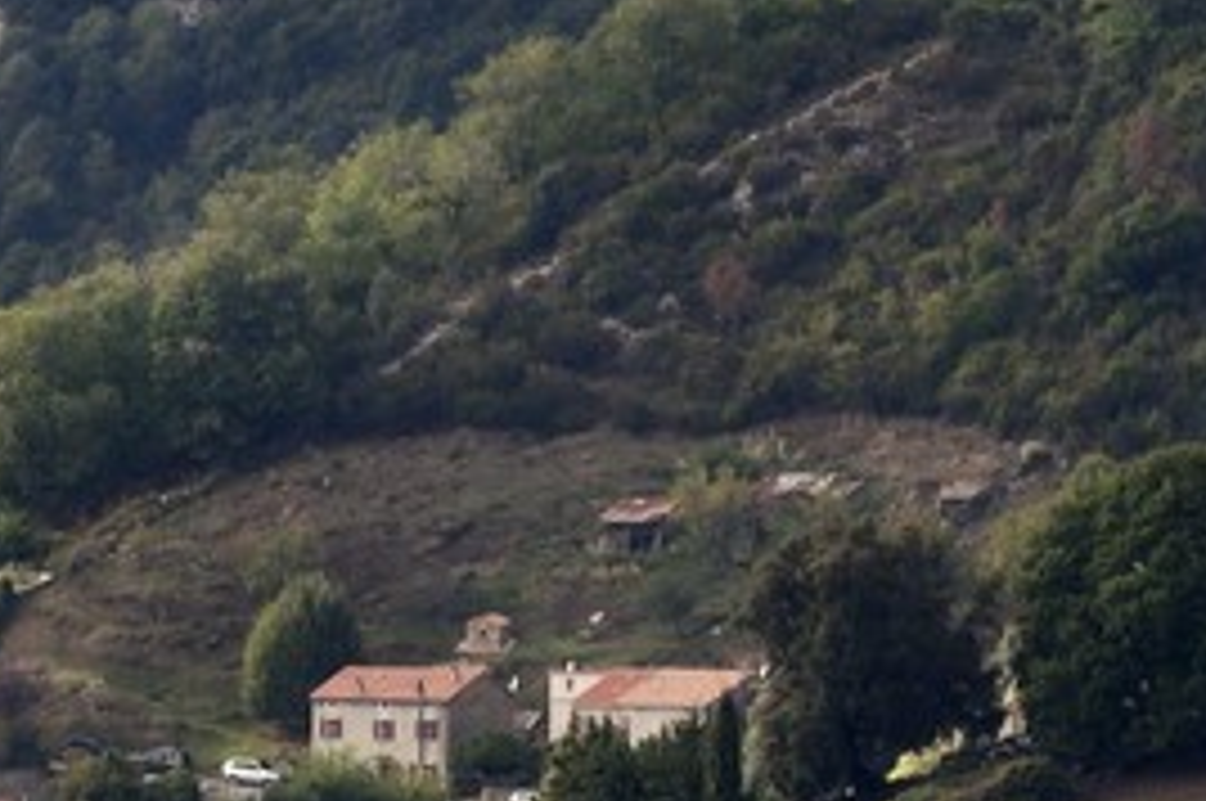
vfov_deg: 2.0
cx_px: -1944
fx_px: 23187
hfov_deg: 2.9
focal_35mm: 693
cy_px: 1341
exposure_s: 1/250
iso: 200
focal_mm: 116
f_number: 6.3
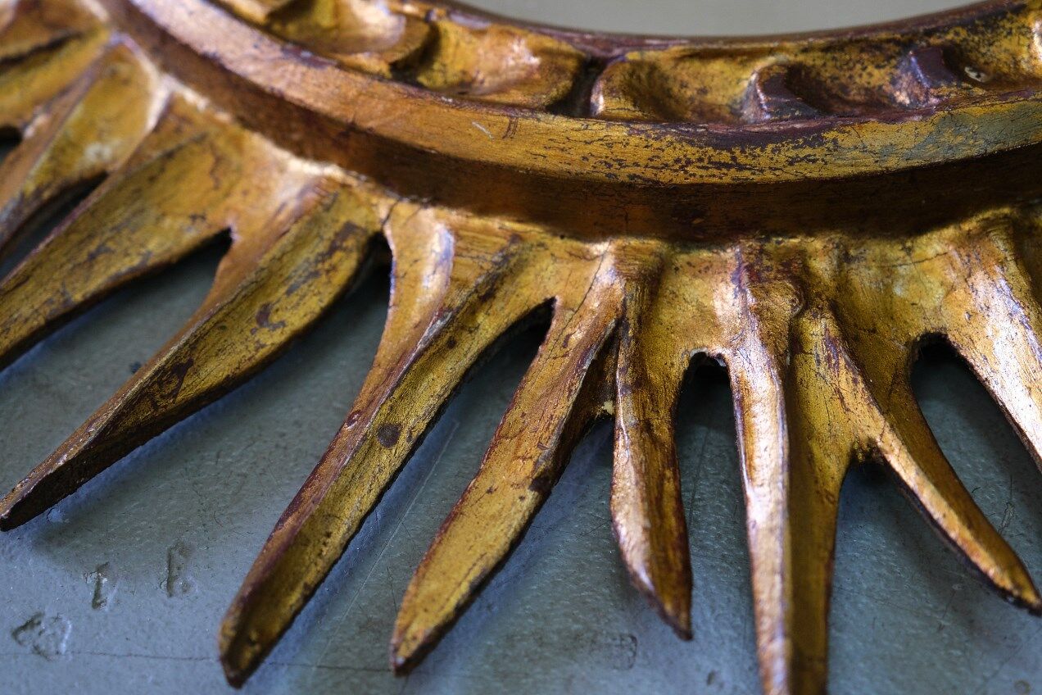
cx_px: 521
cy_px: 348
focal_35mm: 79
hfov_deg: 25.7
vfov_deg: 17.3
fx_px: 2286
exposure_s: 1/80
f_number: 4
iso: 1250
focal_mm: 52.4
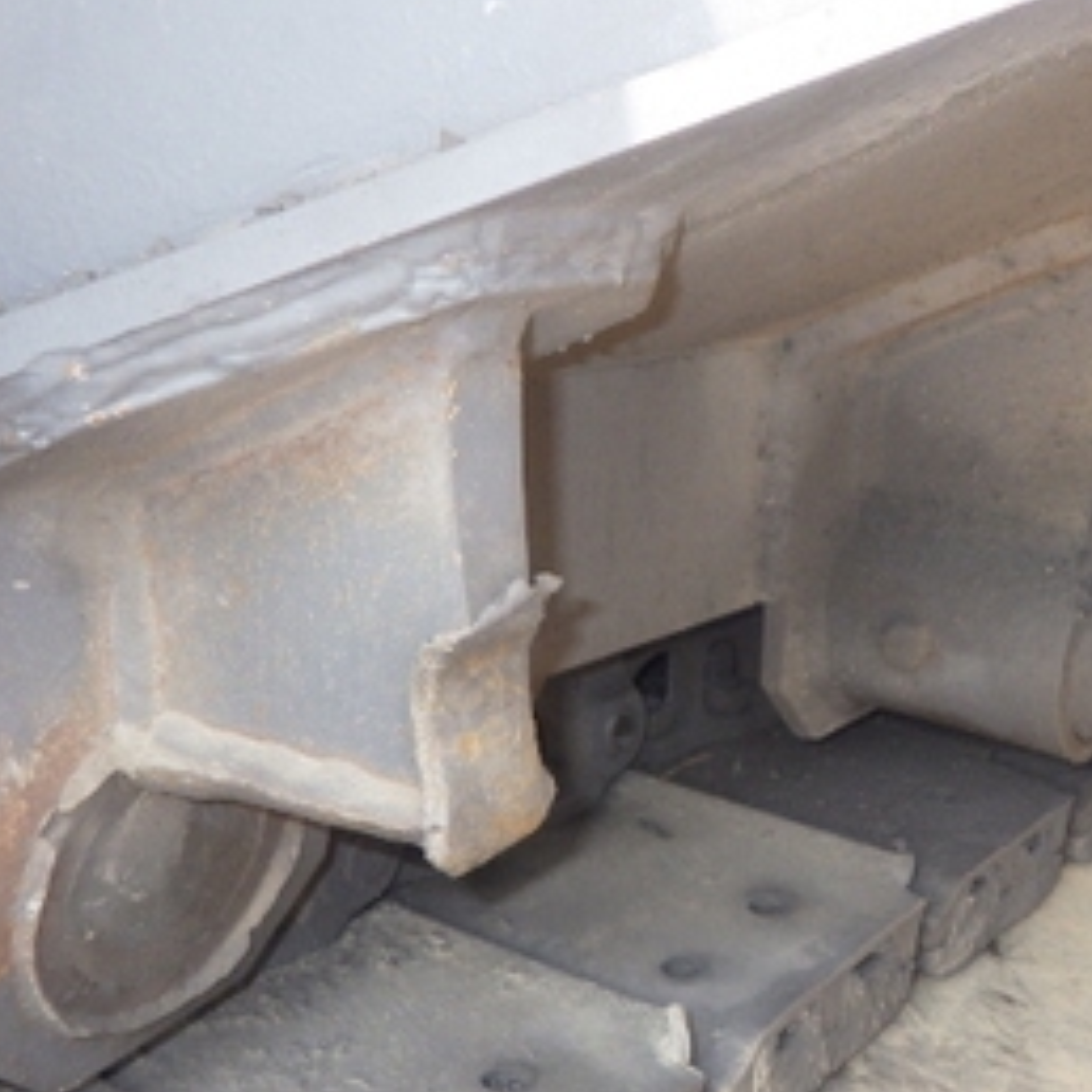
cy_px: 643
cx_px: 821
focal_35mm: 46
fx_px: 1642
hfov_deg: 35.9
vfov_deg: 36.7
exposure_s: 1/160
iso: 250
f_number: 3.5
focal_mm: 5
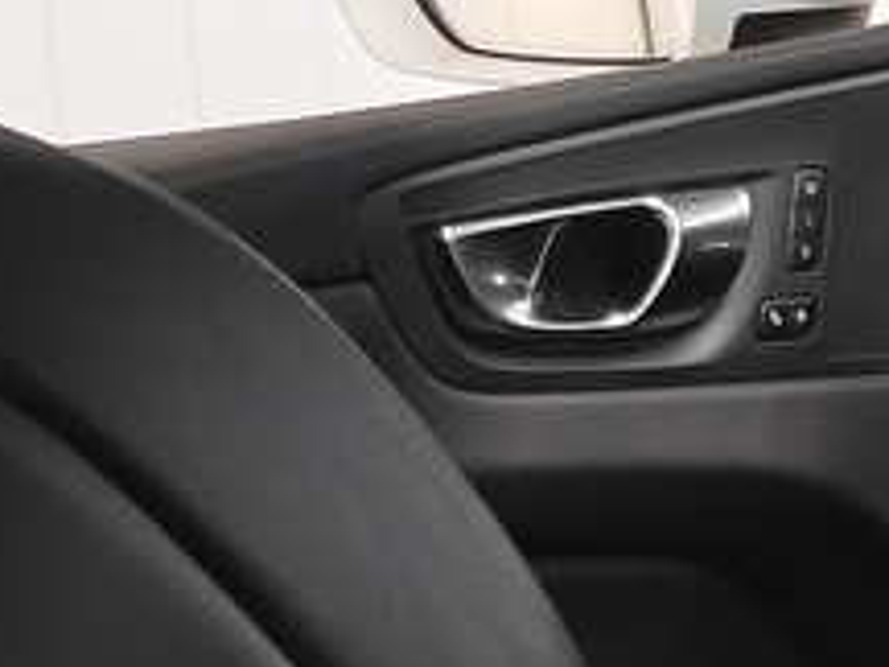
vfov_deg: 7.9
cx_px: -95
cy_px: -1404
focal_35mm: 160
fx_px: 4109
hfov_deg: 12.1
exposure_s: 1/50
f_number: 1.8
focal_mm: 5.59
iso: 160
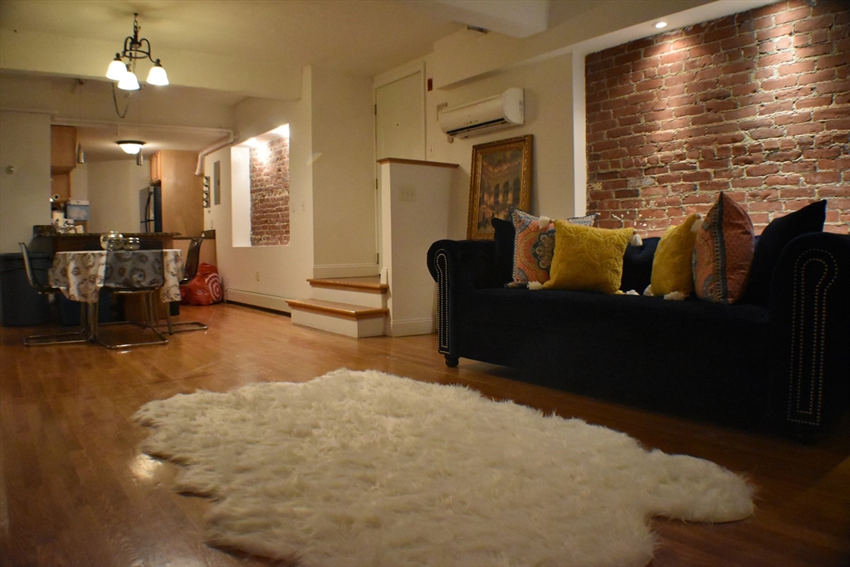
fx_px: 779
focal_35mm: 33
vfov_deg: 40.0
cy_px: 284
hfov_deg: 57.2
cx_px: 425
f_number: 3.8
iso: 5600
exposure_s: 1/125
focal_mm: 22
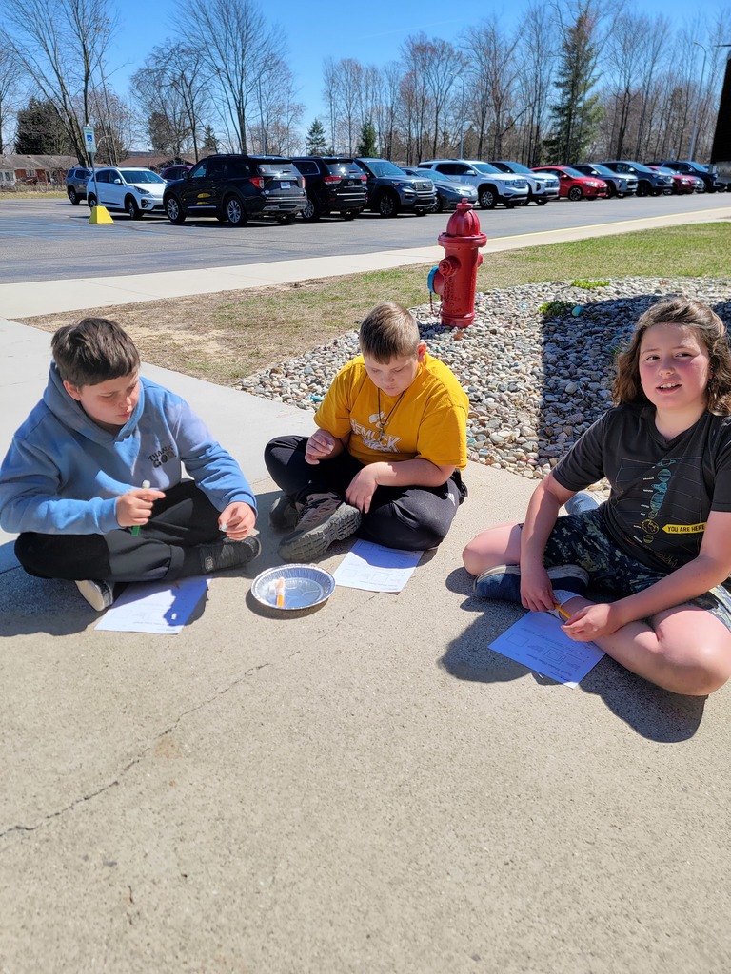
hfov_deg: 56.8
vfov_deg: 71.6
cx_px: 366
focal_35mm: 24
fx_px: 676
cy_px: 487
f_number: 1.8
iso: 16
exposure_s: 1/609
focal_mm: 6.7
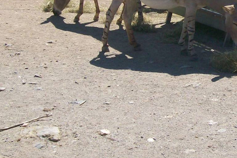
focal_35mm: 122
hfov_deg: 16.4
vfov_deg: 11.1
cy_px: -5
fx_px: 803
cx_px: 242
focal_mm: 9.4
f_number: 6
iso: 80
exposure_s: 1/372
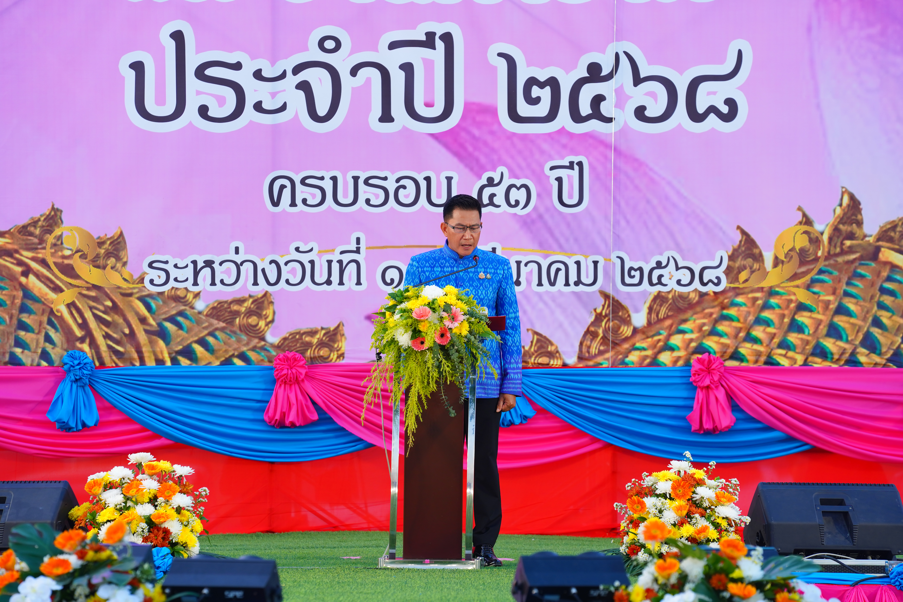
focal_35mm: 200
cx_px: 452
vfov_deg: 6.9
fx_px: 5016
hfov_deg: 10.3
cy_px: 301
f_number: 5
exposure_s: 1/100
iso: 400
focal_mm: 200
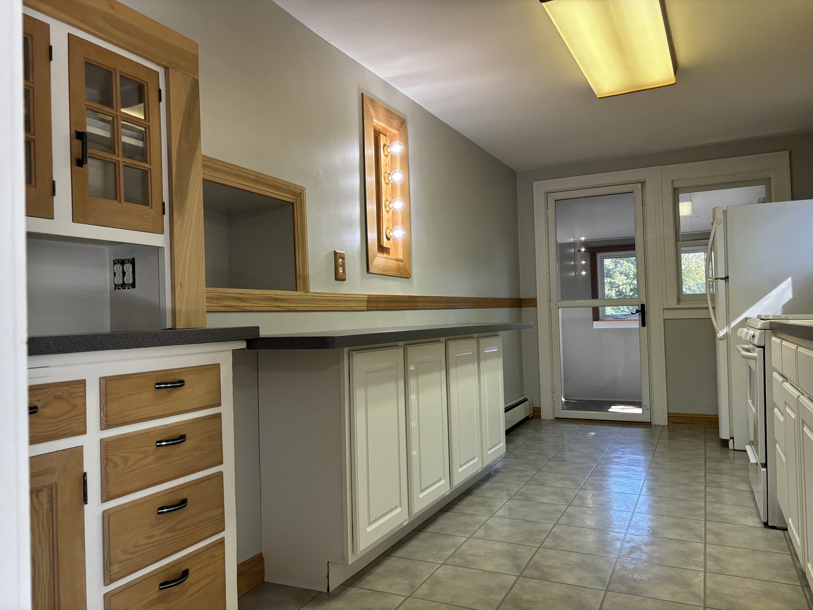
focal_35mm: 26
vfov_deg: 53.1
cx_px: 406
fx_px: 611
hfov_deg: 67.3
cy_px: 305
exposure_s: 1/120
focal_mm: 5.96
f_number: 1.6
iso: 100
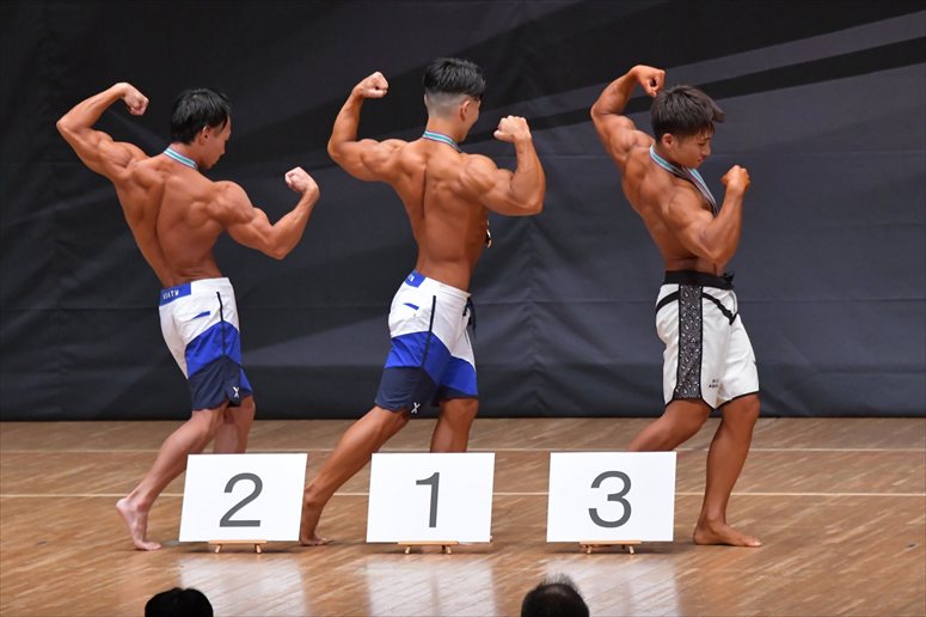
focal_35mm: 270
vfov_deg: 5.1
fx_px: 6942
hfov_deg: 7.6
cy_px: 308
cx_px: 463
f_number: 5.6
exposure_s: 1/400
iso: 6400
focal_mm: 180
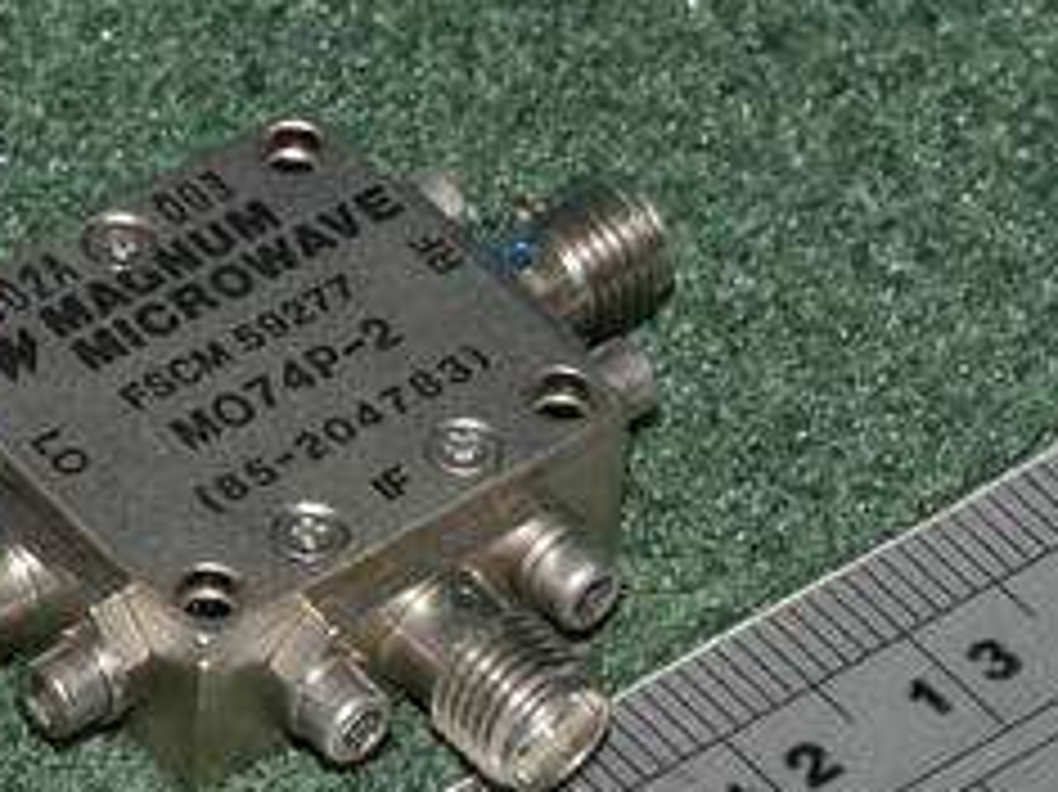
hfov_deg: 4.2
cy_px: 486
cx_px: 261
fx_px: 14541
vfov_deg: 3.1
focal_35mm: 476
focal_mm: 140
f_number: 22
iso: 800
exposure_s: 1/50
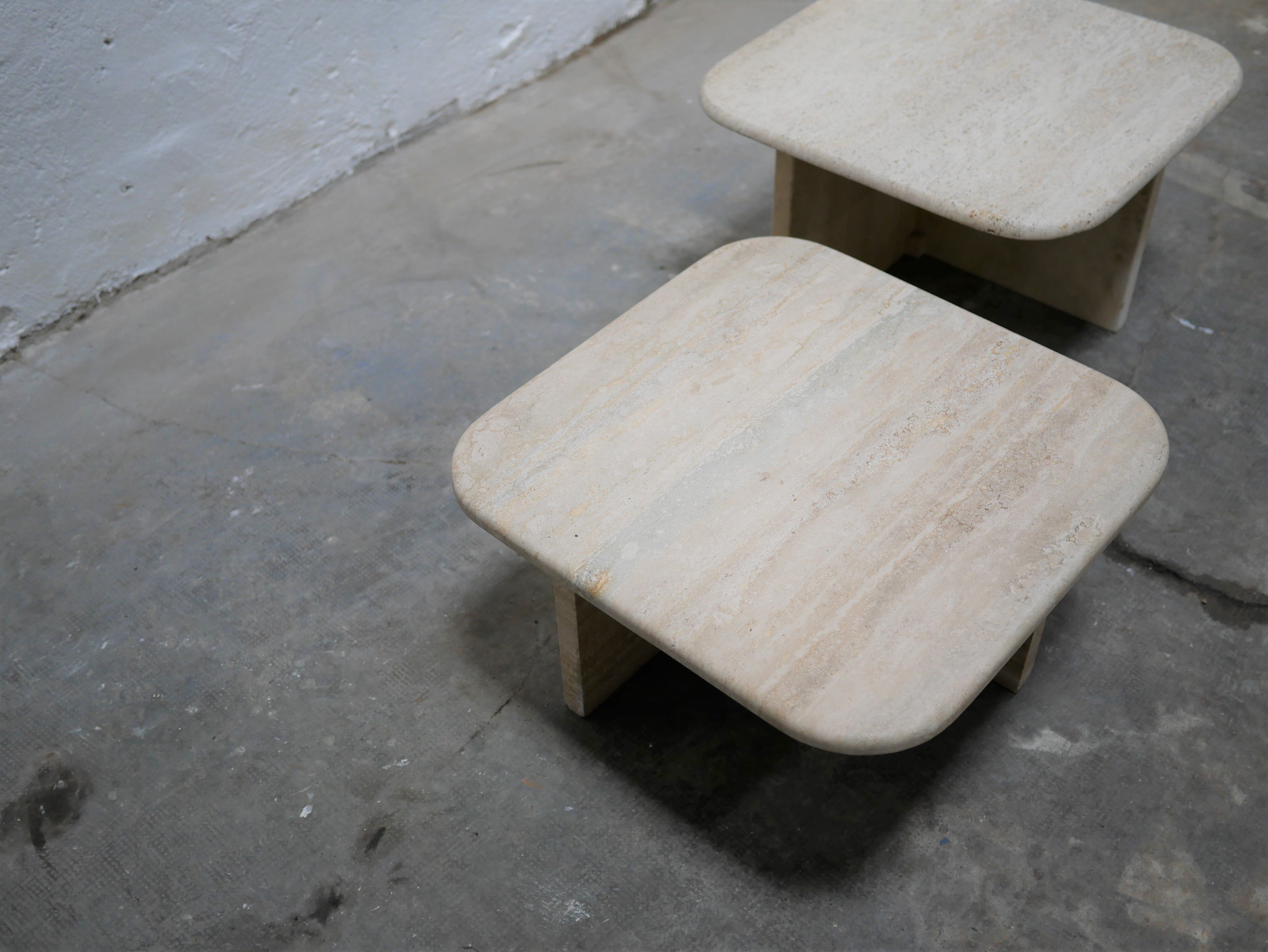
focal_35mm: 40
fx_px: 1466
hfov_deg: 46.8
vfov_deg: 36.0
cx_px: 634
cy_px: 476
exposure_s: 1/80
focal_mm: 20
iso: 200
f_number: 1.7
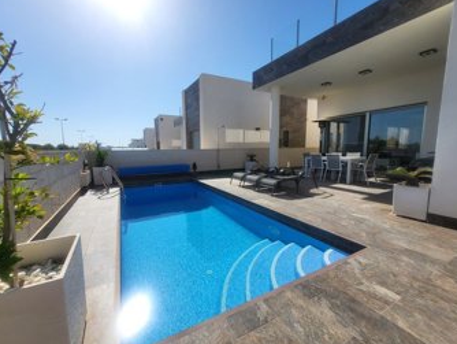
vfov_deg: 85.7
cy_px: 170
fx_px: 185
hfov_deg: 101.9
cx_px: 218
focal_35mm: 14
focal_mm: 1.74
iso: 32
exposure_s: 1/1737
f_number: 2.2
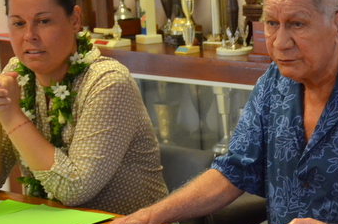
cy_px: 110
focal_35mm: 142
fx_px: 1331
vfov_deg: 9.6
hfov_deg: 14.2
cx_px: 350
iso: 1600
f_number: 4.5
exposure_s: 1/80
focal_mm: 40
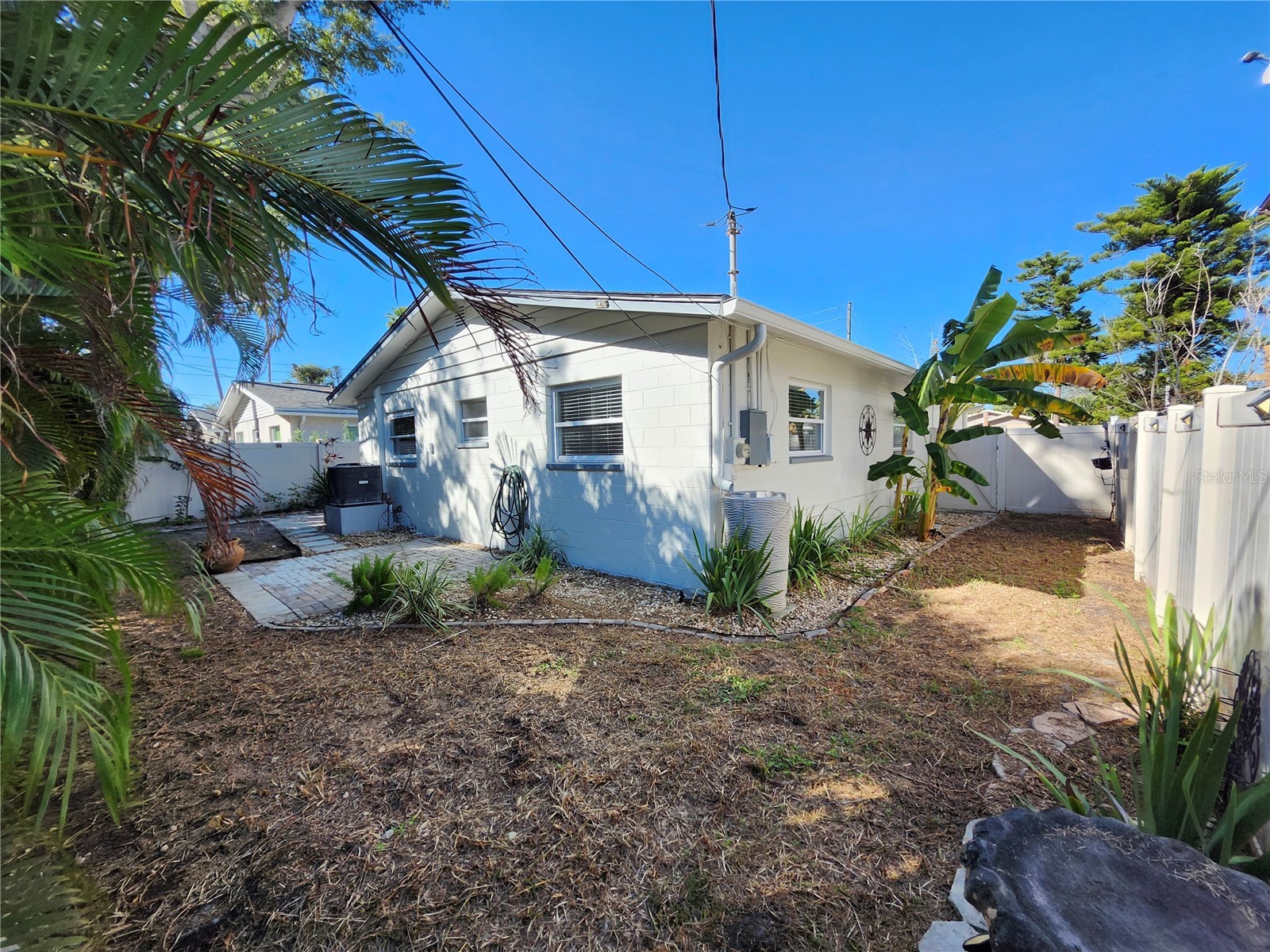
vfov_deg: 89.9
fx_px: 477
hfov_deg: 106.2
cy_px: 476
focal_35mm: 13
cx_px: 635
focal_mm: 1.74
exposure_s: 1/681
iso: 40
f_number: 2.2
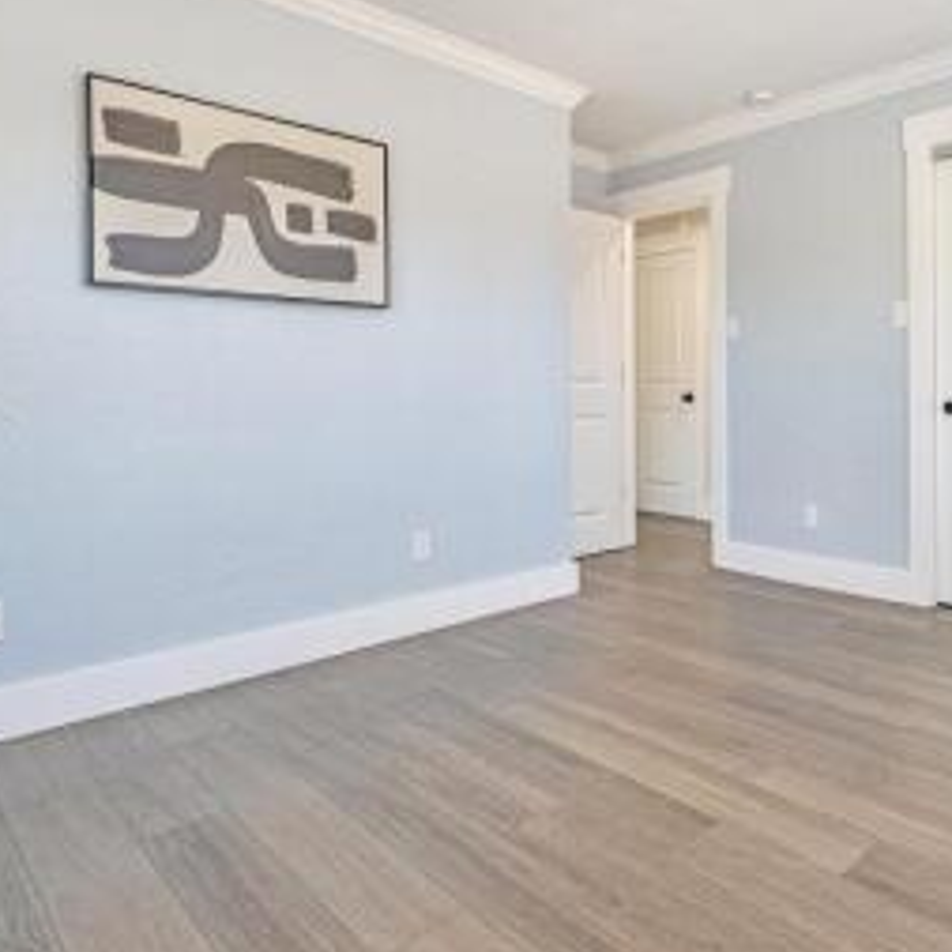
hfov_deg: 62.1
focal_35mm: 24
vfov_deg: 64.5
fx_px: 747
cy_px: 386
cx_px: 689
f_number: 8
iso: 160
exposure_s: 1/7
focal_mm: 10
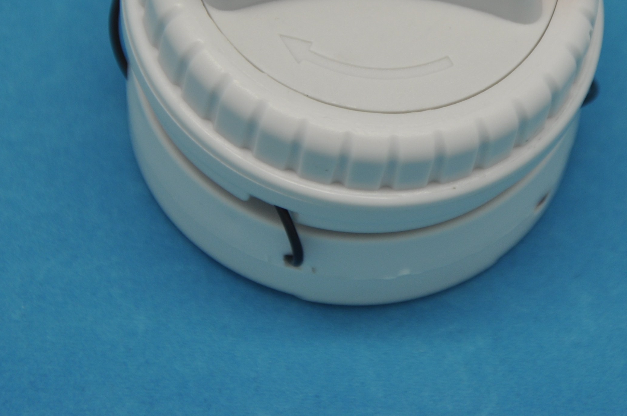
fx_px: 5654
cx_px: 393
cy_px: -3
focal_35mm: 325
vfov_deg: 4.2
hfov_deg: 6.3
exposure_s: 1/125
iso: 220
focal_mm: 105
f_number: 5.6
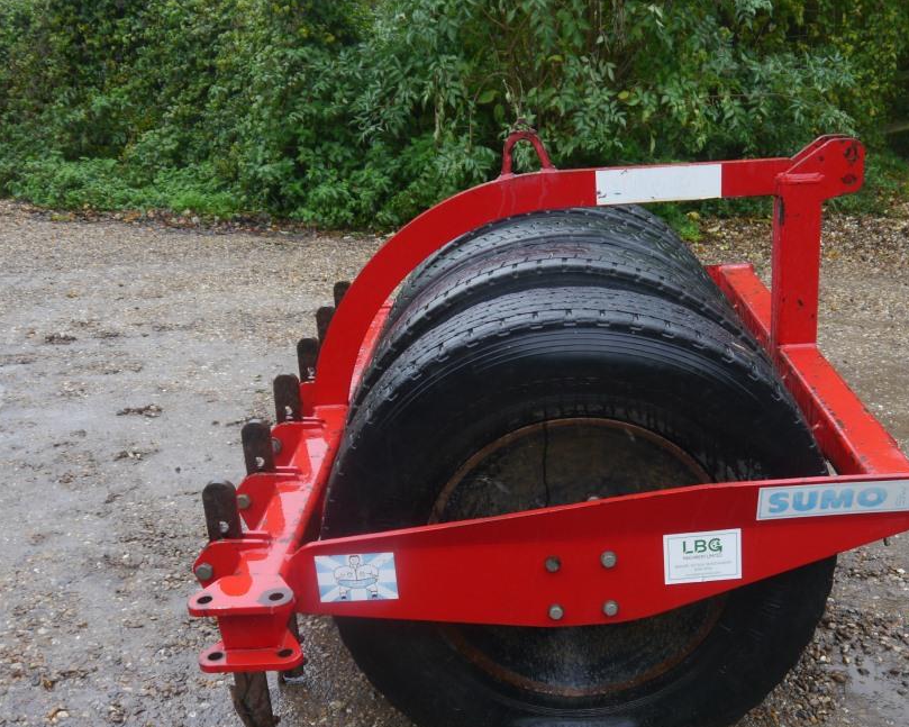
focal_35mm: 42
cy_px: 429
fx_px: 1130
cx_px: 555
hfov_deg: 43.6
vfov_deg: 35.6
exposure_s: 1/80
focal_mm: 17
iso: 160
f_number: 4
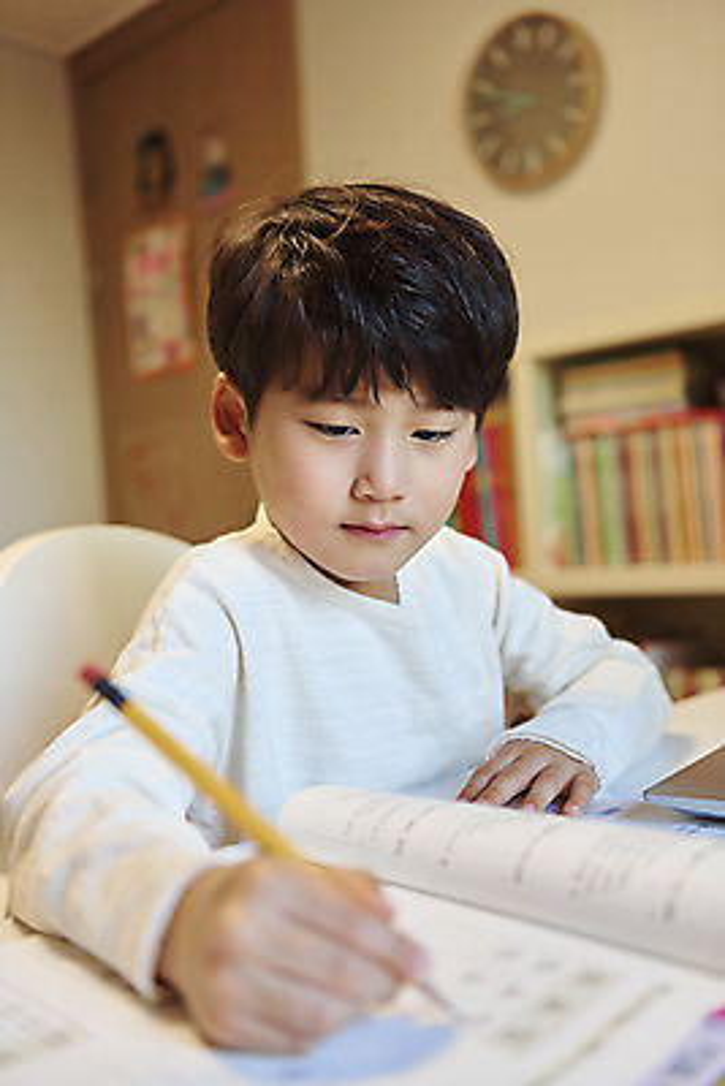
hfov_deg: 33.4
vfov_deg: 48.4
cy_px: 543
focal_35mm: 40
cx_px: 362
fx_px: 1207
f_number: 2.8
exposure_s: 1/100
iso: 400
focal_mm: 40
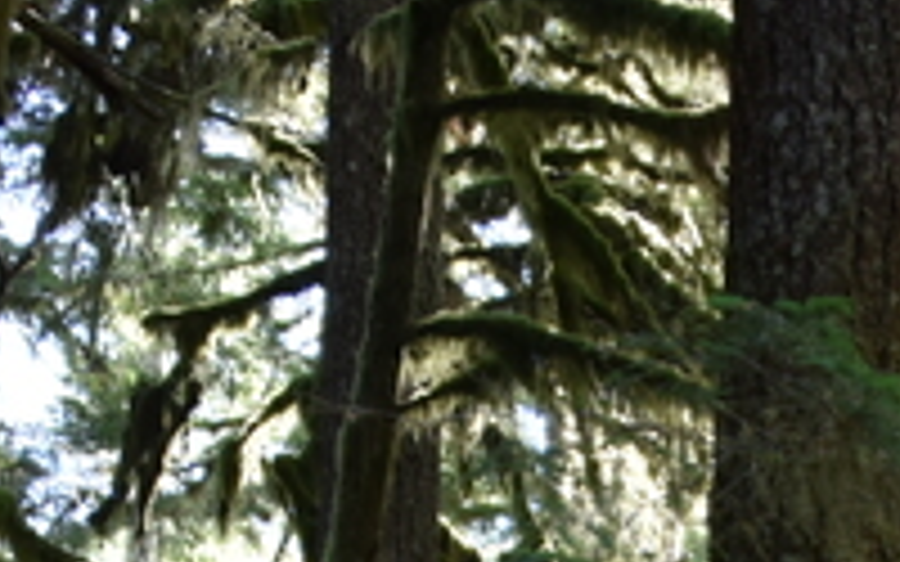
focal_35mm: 183
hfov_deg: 11.2
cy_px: 1560
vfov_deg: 6.6
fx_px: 4489
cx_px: 1134
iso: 320
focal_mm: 28
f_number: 3.5
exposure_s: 1/60
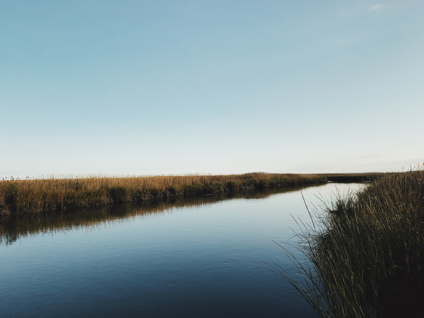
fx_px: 318
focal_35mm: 26
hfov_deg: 67.3
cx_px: 212
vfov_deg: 53.1
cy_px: 159
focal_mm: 4.25
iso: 25
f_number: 1.8
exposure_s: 1/1812
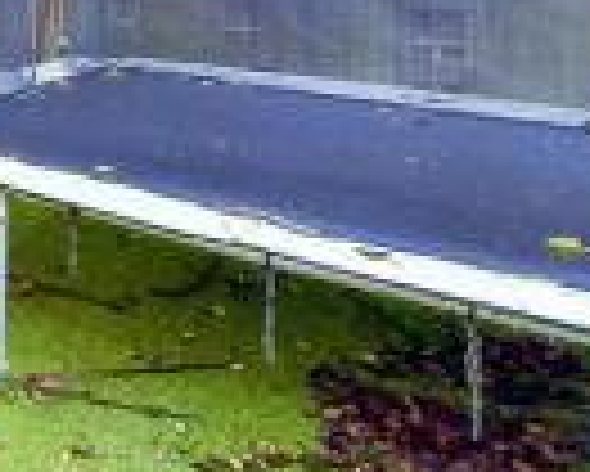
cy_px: -65
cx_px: -288
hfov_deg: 26.7
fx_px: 891
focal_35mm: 51
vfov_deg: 26.9
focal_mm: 10
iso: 400
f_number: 8
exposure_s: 1/15
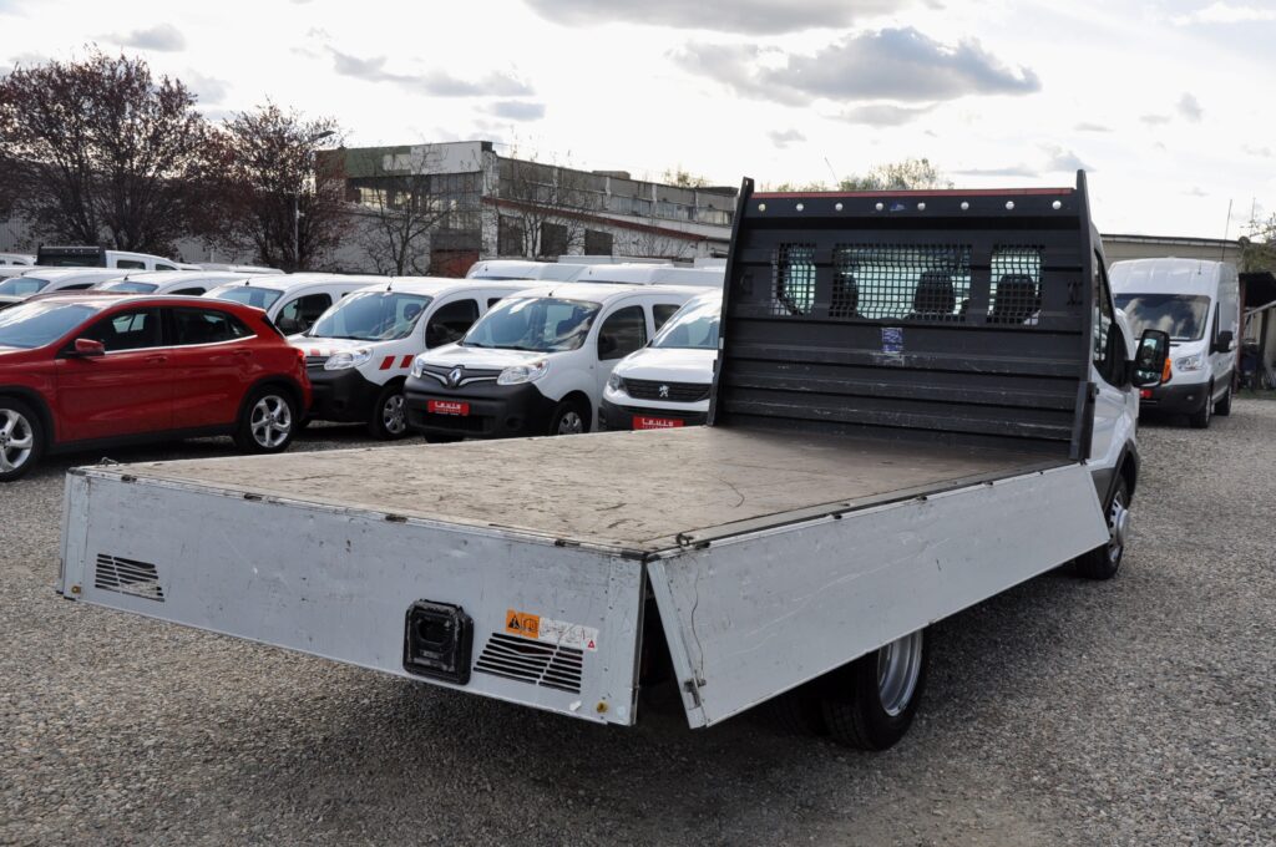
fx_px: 1327
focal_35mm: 38
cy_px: 424
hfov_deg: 51.3
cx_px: 638
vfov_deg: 35.4
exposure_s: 1/320
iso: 500
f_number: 9
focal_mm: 25
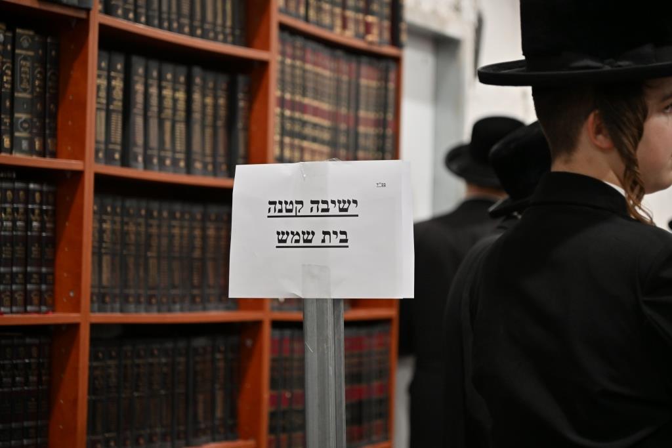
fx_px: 2240
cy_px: 224
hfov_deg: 17.1
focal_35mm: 120
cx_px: 336
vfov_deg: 11.4
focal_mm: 120
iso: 640
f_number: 4
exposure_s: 1/125
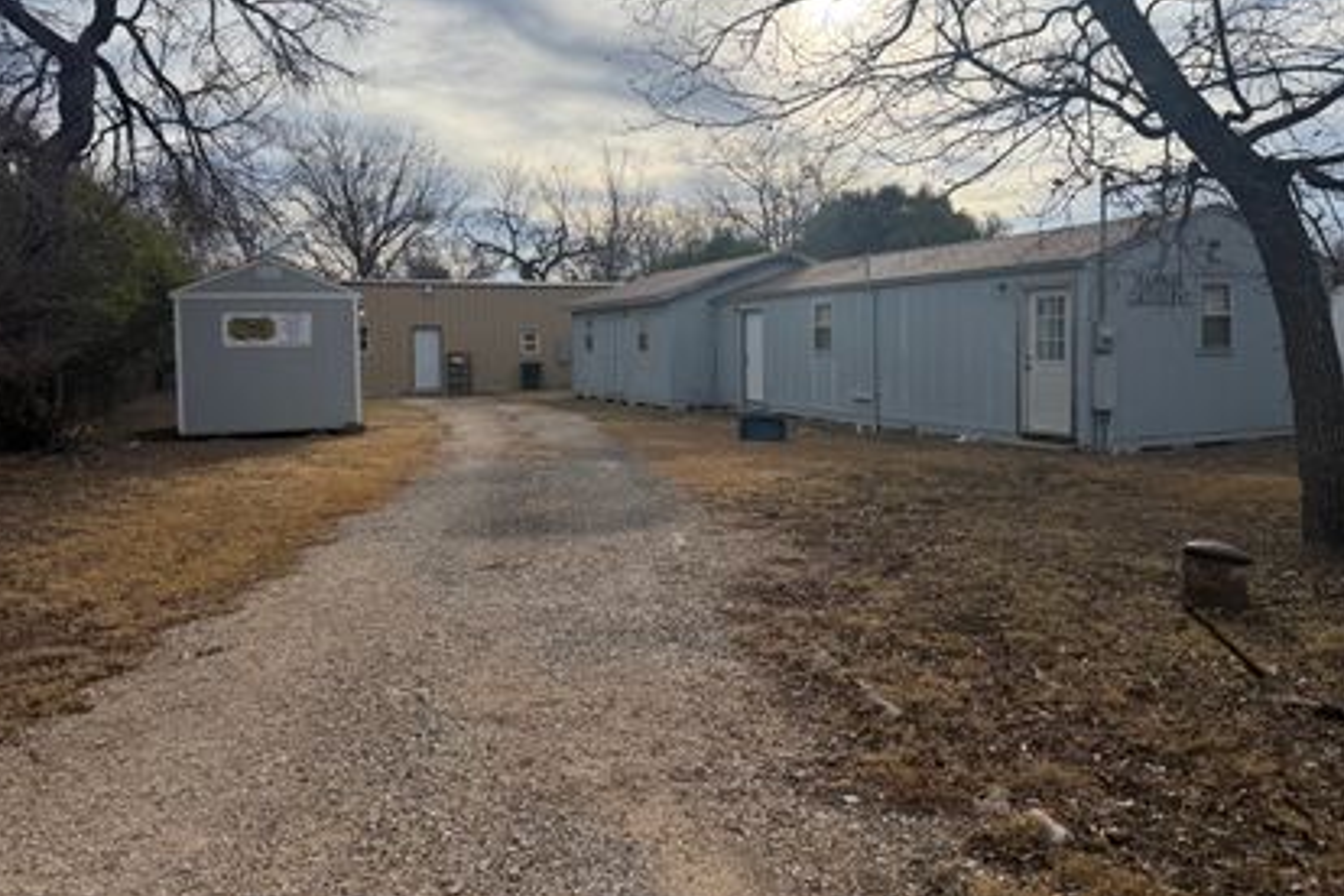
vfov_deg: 49.4
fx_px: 971
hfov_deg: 69.4
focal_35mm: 26
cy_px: 378
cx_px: 648
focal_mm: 6.76
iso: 100
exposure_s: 1/7353
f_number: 1.78
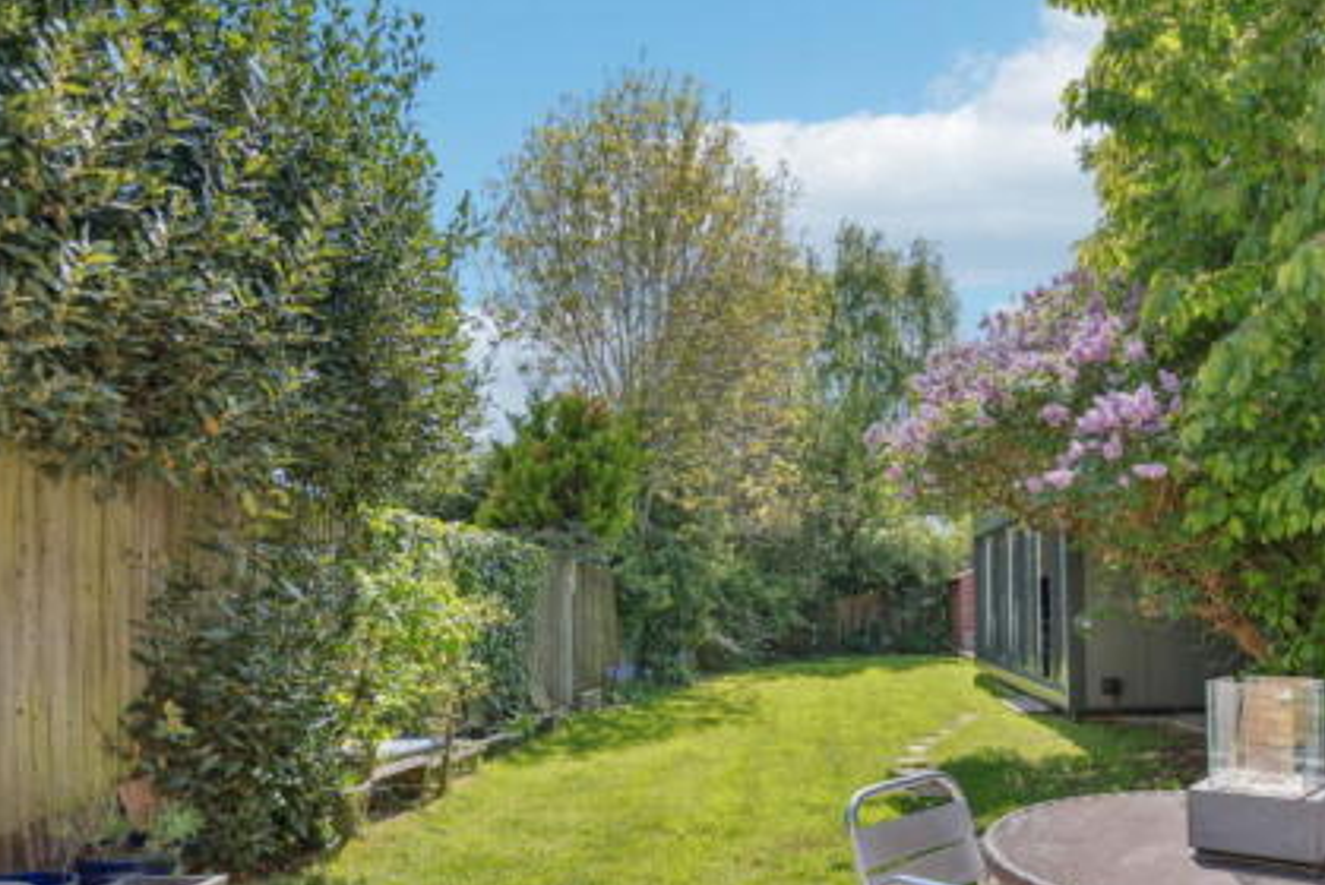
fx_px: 921
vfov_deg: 49.9
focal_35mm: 25
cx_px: 849
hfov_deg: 70.0
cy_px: 627
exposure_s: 1/640
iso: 640
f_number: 5
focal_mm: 16
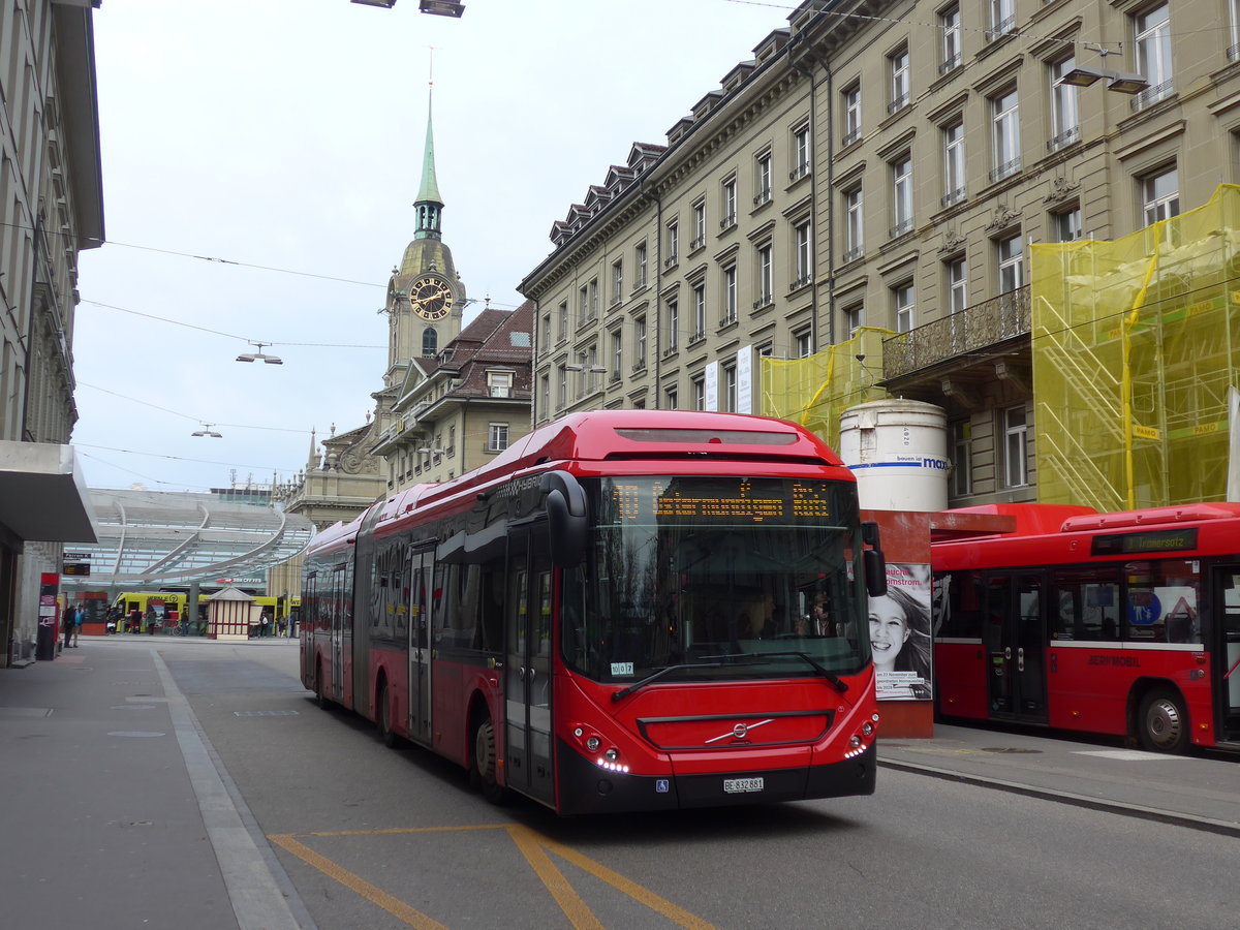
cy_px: 465
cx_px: 620
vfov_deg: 36.8
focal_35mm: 39
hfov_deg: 47.9
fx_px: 1397
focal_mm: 8
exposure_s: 1/320
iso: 80
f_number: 2.8
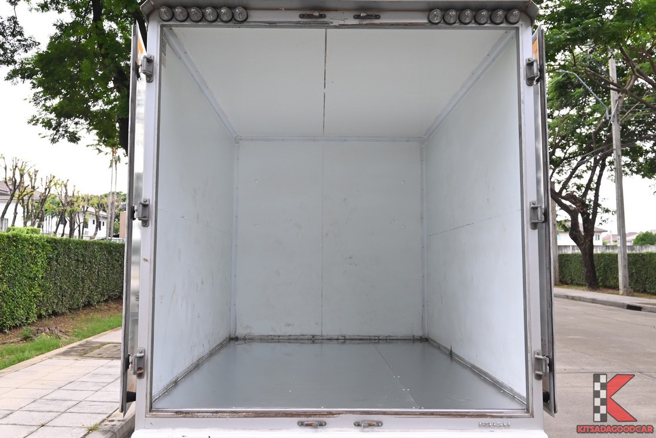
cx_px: 328
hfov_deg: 60.3
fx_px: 565
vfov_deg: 42.3
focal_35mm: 31
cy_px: 219
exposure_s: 1/750
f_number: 6.7
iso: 1100
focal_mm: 31
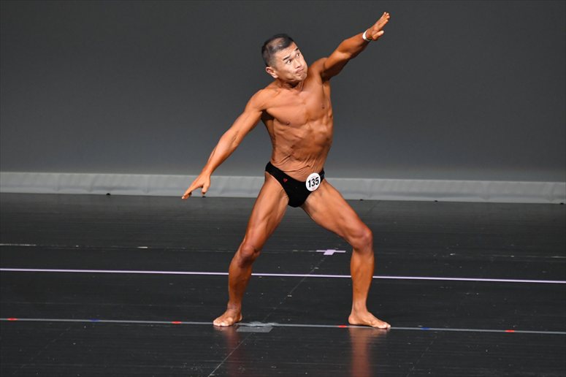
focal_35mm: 345
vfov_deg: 4.0
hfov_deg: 6.0
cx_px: 283
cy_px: 188
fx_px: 5422
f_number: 5.6
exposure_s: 1/400
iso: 4000
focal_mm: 230
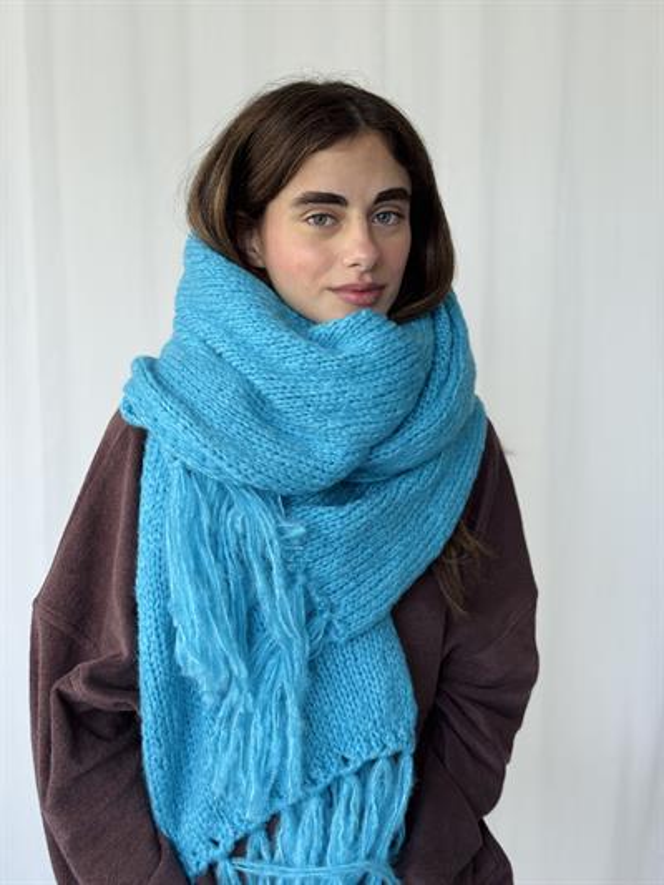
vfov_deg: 39.6
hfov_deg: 30.3
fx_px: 1227
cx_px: 332
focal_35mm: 48
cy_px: 442
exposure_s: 1/121
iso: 64
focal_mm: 6.76
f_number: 1.78
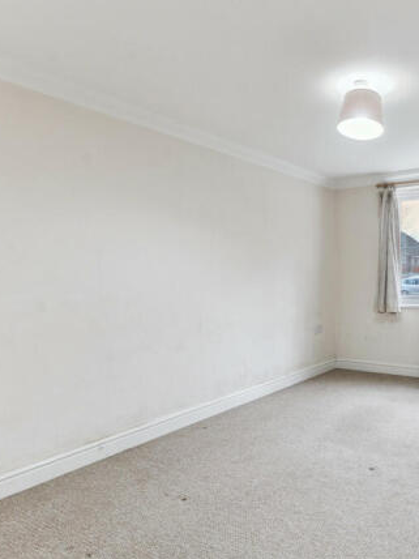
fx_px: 403
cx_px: 345
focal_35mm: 25
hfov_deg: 50.9
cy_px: 284
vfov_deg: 69.4
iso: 800
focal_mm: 17
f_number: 6.3
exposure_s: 1/20
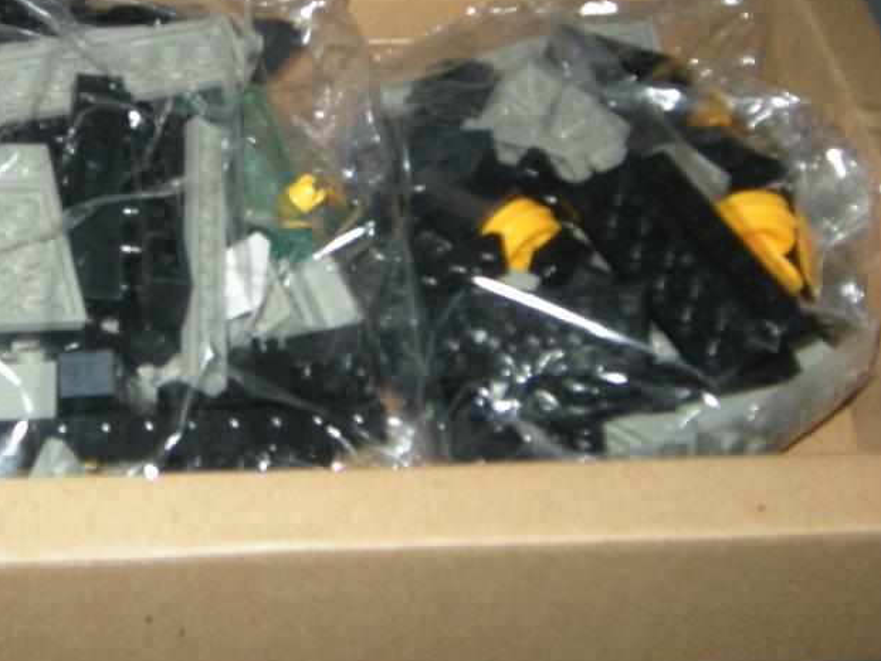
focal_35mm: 71
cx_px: 190
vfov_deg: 20.6
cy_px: 194
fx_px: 1807
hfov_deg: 26.9
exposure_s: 1/60
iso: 64
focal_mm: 7.5
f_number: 3.5
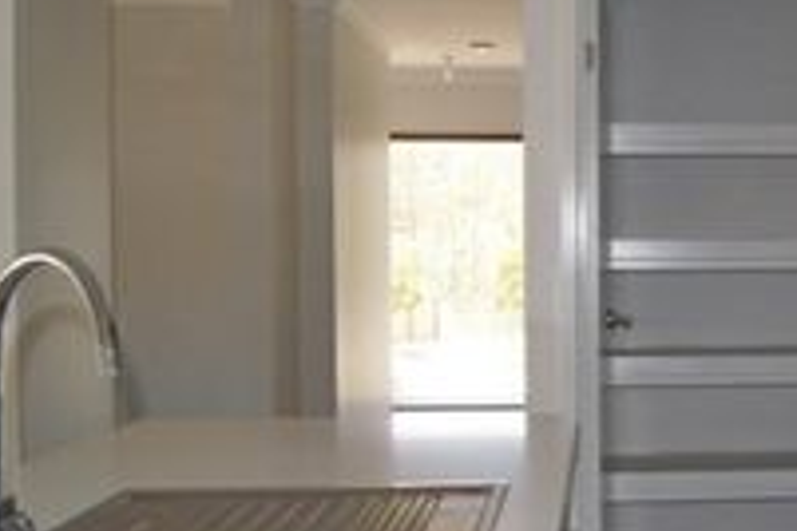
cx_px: 872
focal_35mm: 63
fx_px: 1395
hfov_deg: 28.9
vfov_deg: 21.6
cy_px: 299
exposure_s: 1/160
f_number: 4.5
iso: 320
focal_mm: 18
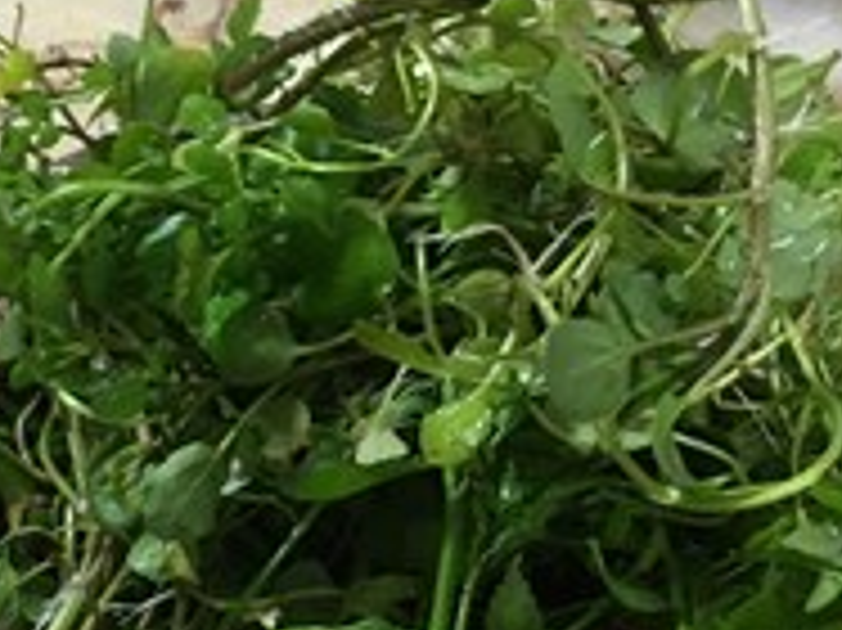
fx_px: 1507
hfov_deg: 31.1
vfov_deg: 23.1
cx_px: 333
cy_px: 540
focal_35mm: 62
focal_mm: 4.15
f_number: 2.2
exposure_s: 1/15
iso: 80
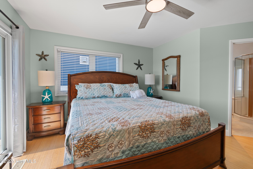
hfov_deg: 100.4
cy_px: 84
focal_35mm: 15
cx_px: 126
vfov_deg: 77.3
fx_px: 105
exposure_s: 1/40
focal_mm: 10
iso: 100
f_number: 4.5
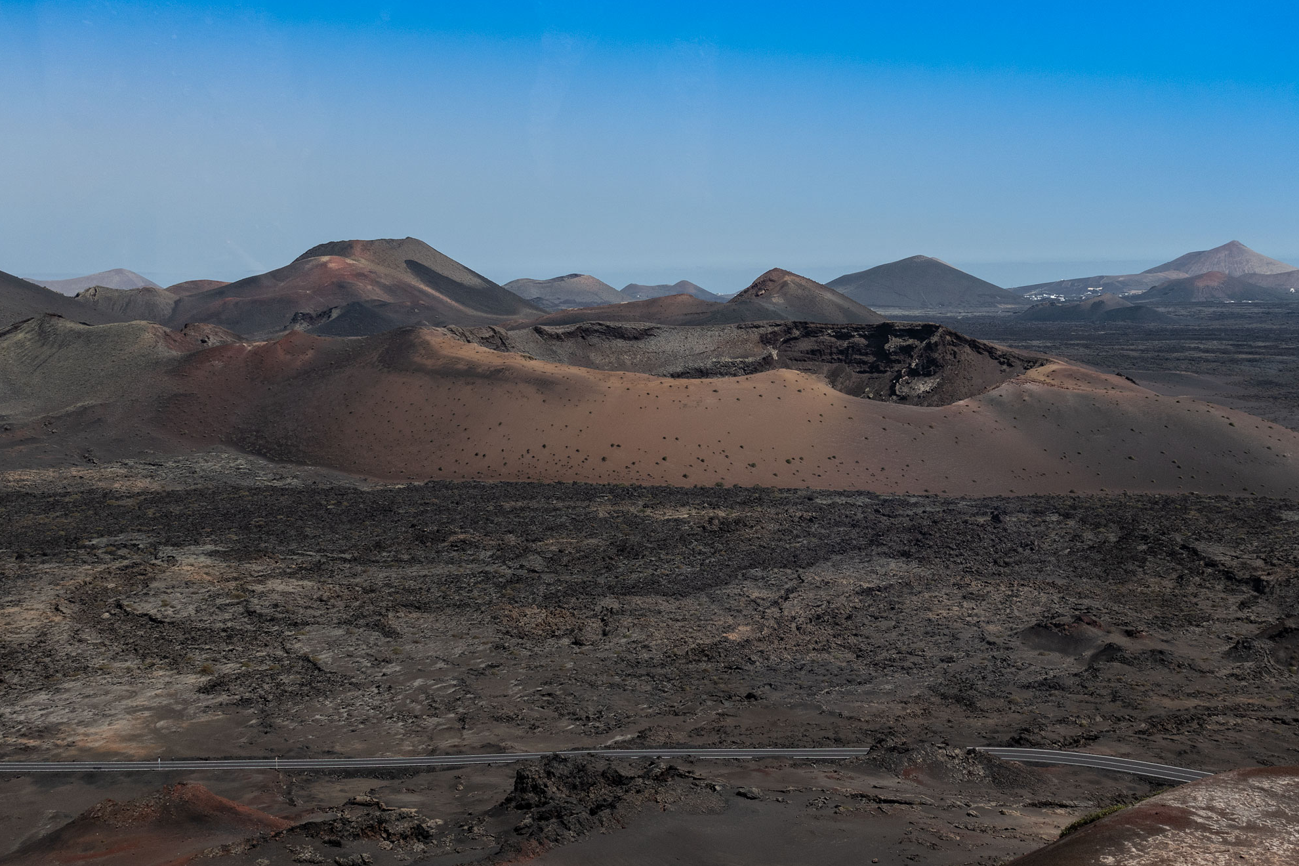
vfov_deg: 28.1
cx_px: 655
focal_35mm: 48
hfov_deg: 41.1
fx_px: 1732
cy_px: 402
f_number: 4
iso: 125
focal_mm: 16.17
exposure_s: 1/640
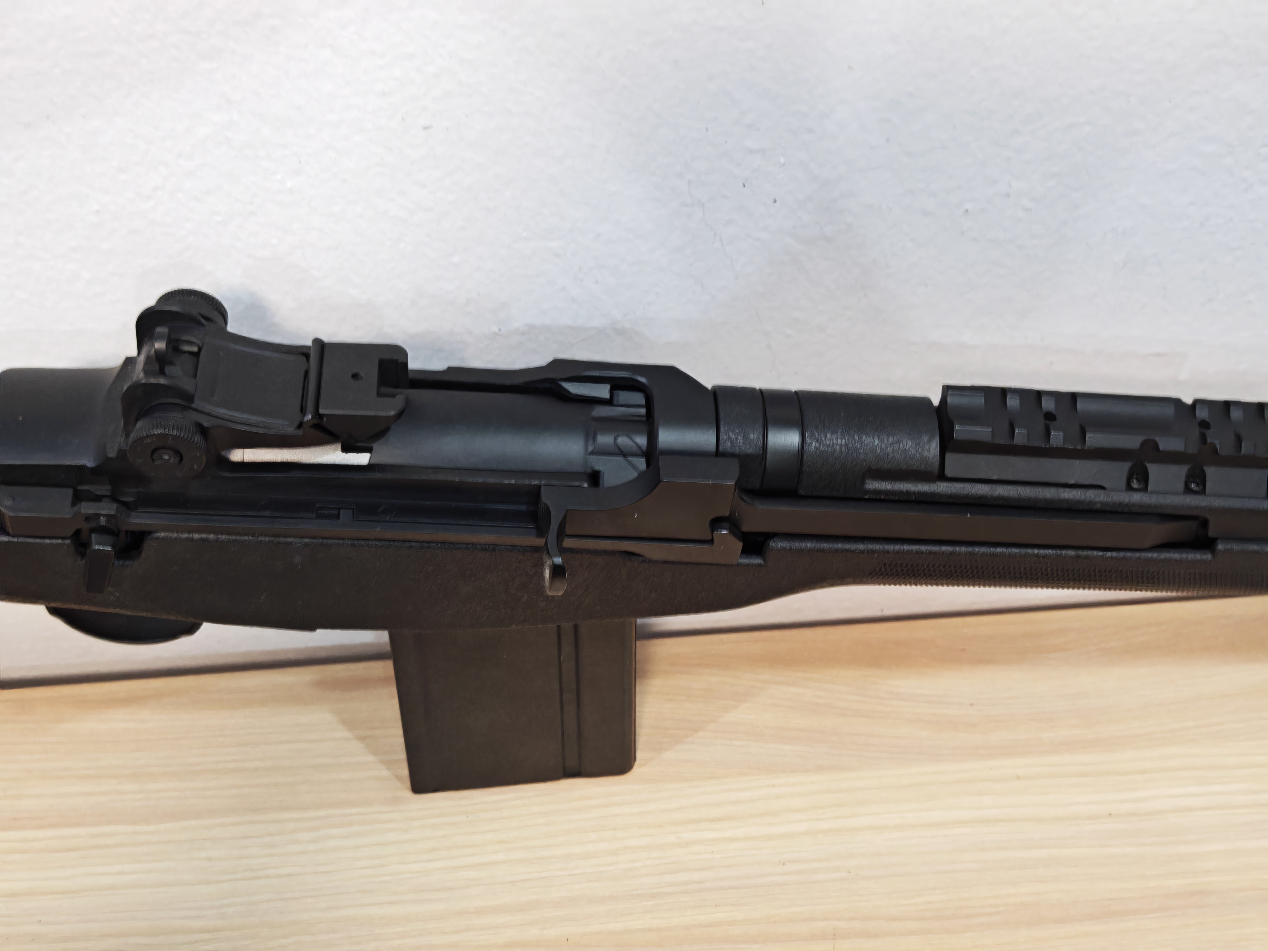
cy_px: 476
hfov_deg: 39.7
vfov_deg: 30.3
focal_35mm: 48
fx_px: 1758
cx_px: 634
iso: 320
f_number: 2
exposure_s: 1/50
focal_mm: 6.83
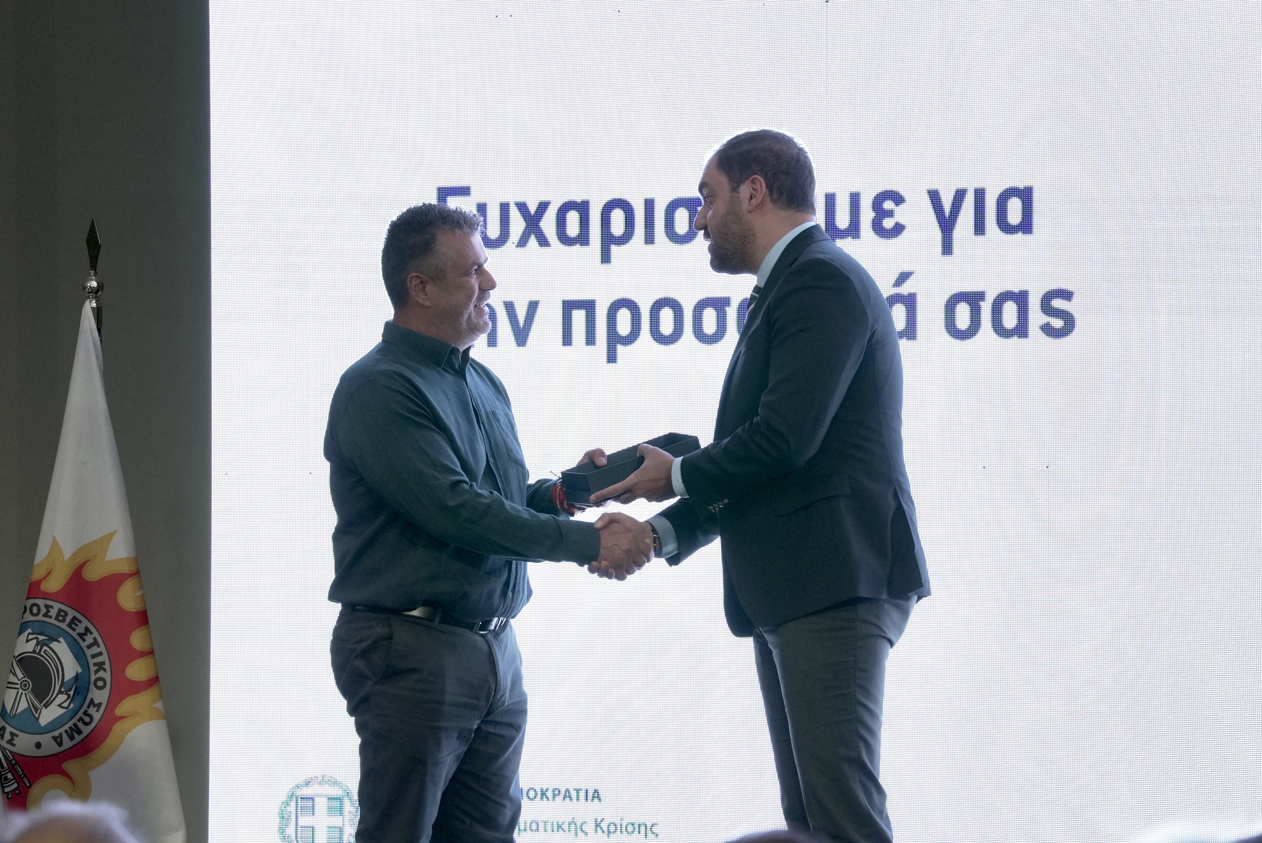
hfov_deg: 12.3
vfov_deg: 8.2
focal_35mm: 167
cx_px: 631
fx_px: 5857
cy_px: 422
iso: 6400
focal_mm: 167
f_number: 10
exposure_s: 1/320
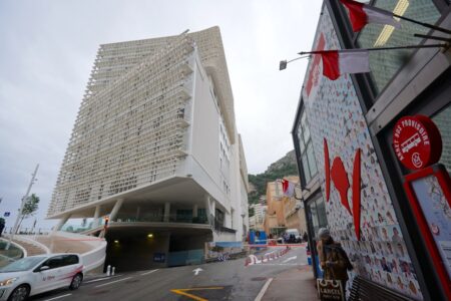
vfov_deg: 72.1
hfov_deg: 95.0
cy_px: 150
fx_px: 207
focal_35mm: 16
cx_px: 226
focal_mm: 11
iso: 100
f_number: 4.5
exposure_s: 1/80
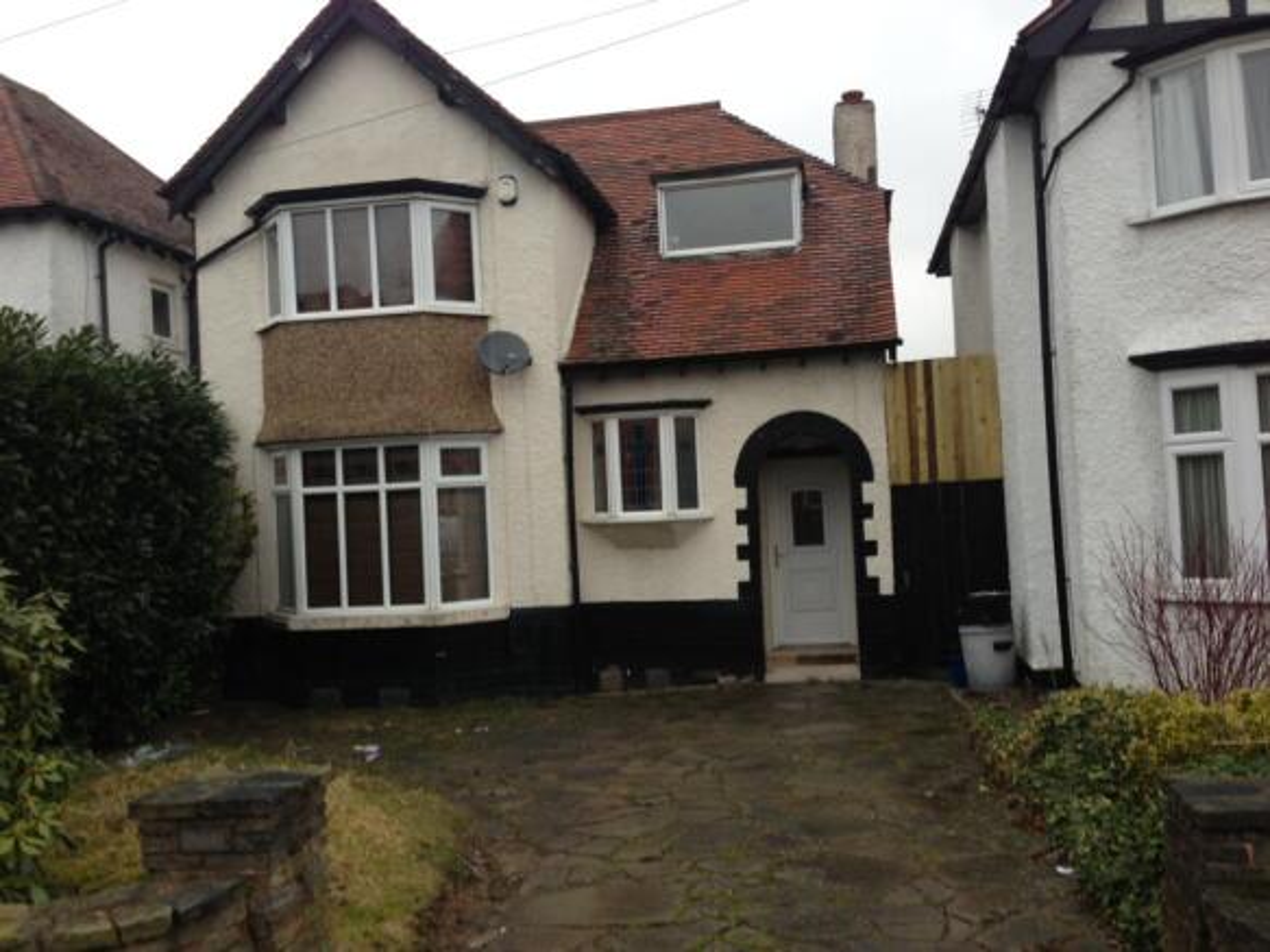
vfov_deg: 42.9
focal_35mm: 33
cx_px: 635
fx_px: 1210
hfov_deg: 55.4
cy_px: 476
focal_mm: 4.13
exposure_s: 1/24
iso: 50
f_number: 2.4
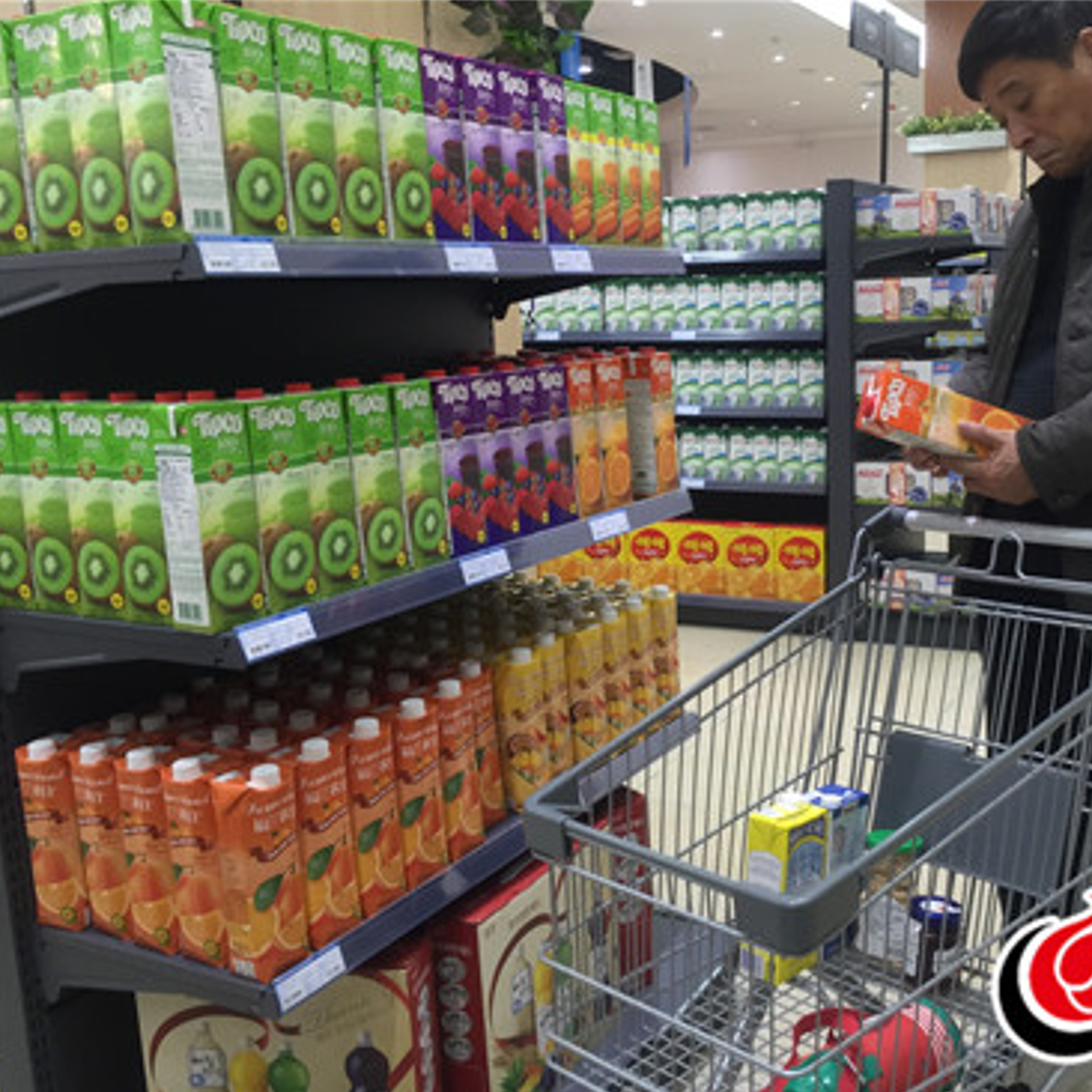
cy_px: 556
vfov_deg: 47.2
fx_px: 1249
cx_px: 734
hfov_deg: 46.4
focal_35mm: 35
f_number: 2.2
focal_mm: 4.15
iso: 100
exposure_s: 1/33
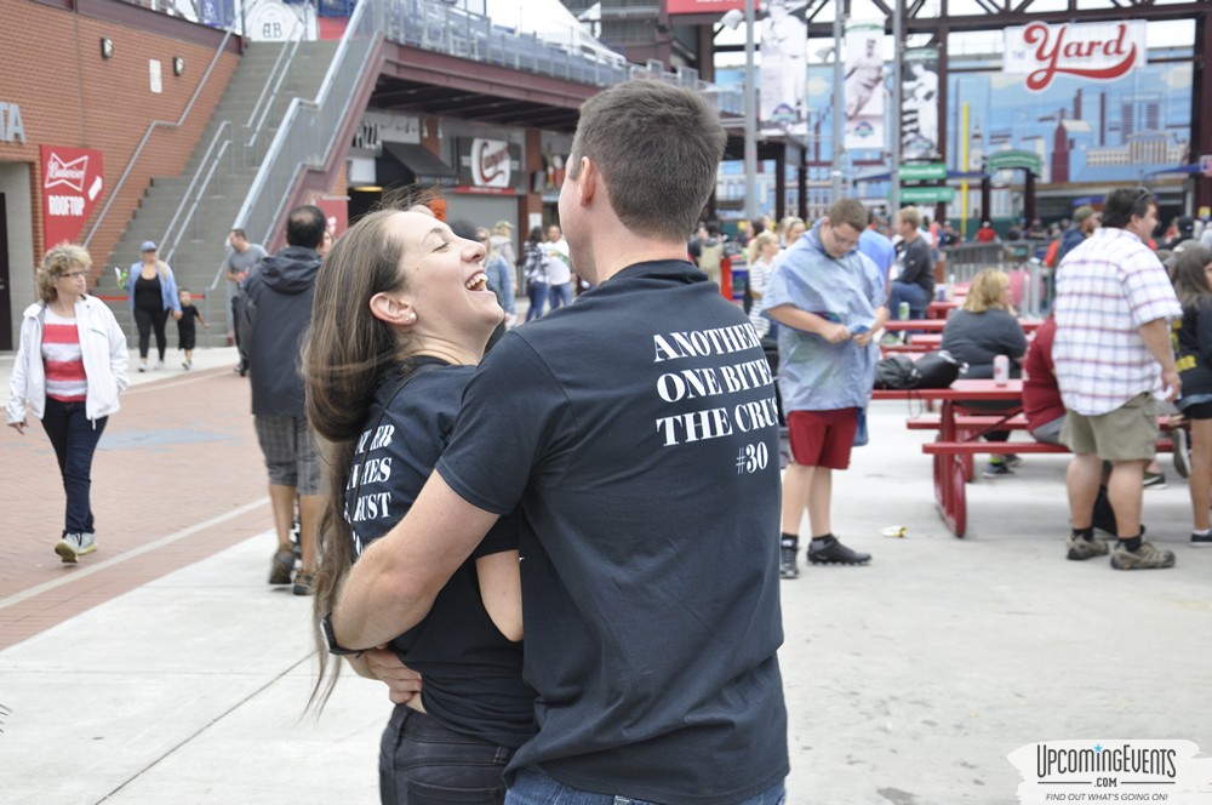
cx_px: 606
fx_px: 2270
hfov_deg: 29.9
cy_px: 402
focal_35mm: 68
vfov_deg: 20.1
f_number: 8
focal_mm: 45
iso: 400
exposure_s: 1/60
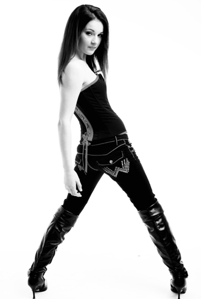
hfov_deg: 29.0
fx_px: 388
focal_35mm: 46
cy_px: 150
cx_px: 100
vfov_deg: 42.3
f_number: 10
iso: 100
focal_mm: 31
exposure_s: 1/125
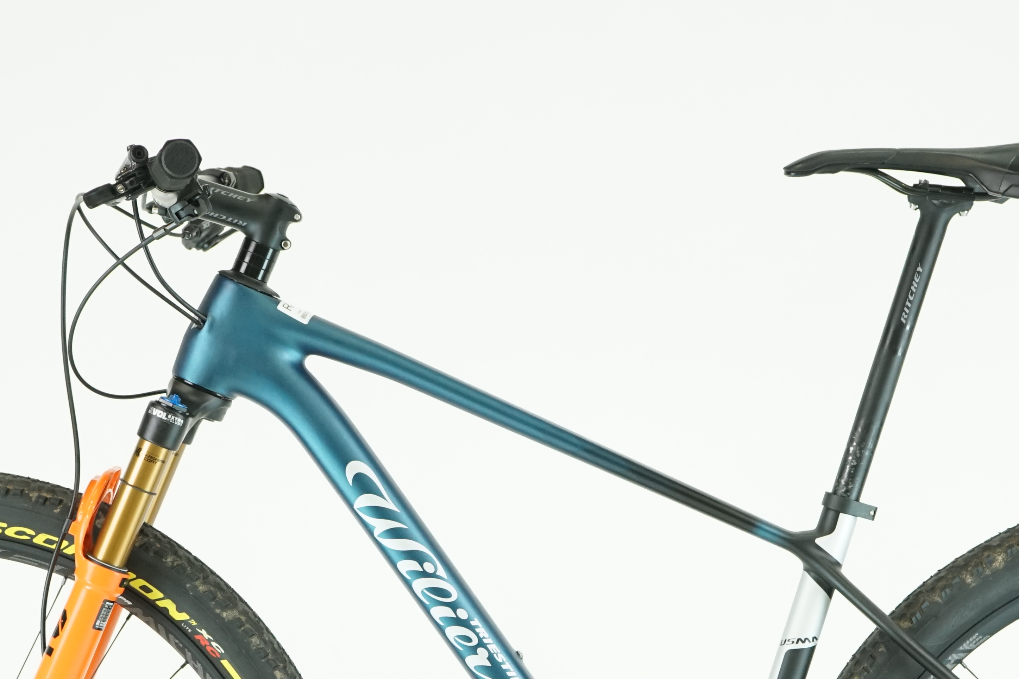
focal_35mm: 114
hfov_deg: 17.9
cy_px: 677
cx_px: 565
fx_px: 3227
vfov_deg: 11.9
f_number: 5
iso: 1600
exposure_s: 1/200
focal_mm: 55
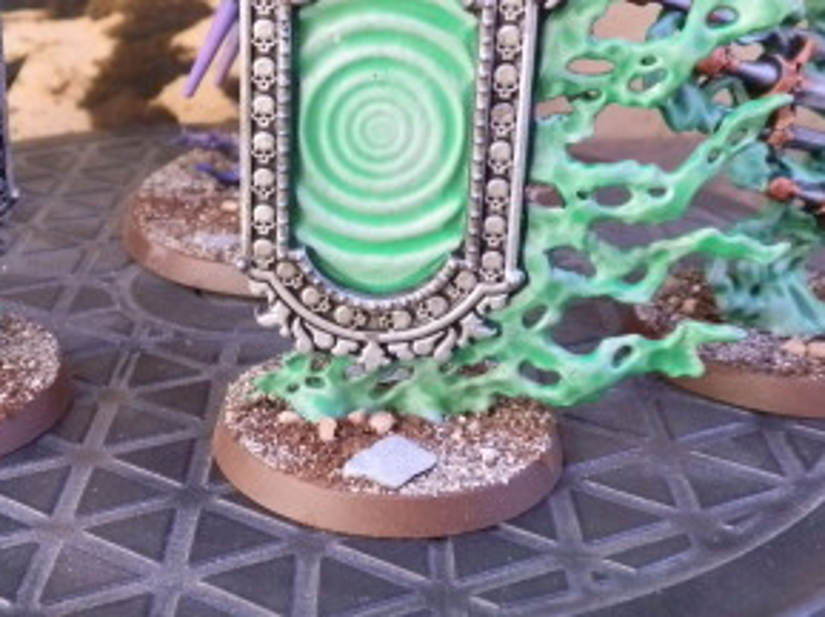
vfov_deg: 28.0
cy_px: 277
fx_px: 1238
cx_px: 223
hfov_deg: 36.1
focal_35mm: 52
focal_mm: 5
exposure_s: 1/50
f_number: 3.1
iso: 400
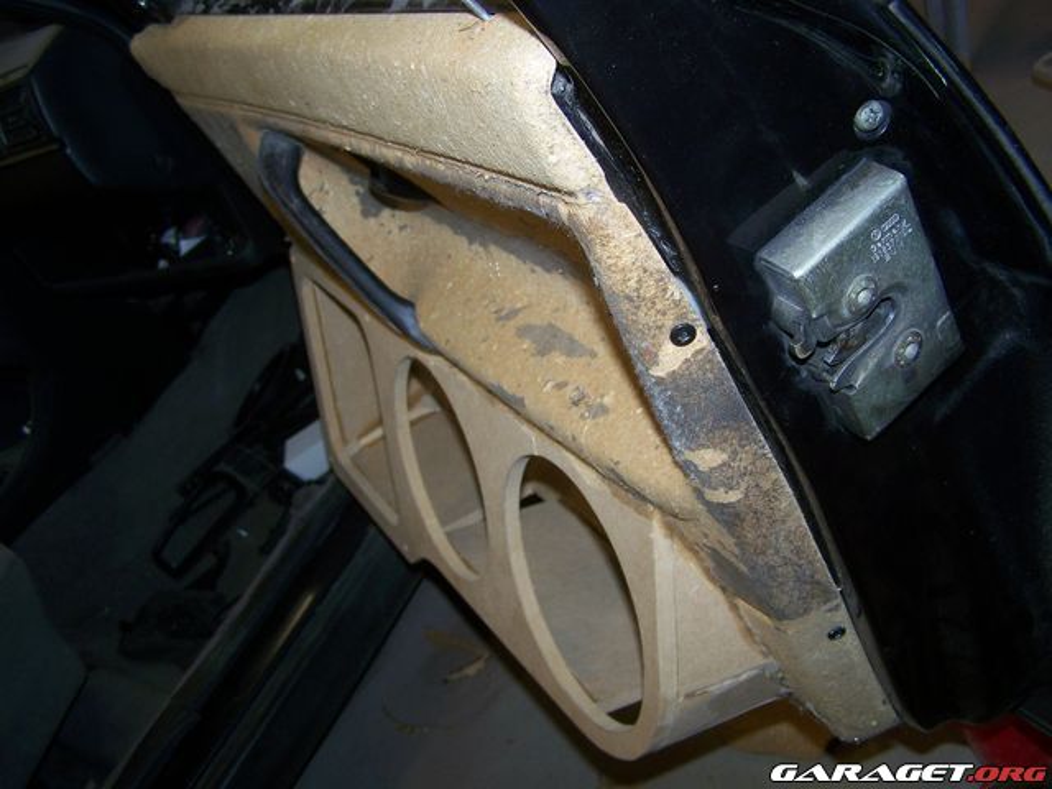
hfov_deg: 49.0
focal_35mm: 38
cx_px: 526
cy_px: 394
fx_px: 1155
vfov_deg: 37.7
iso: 80
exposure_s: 1/60
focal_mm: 6.3
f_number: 2.8
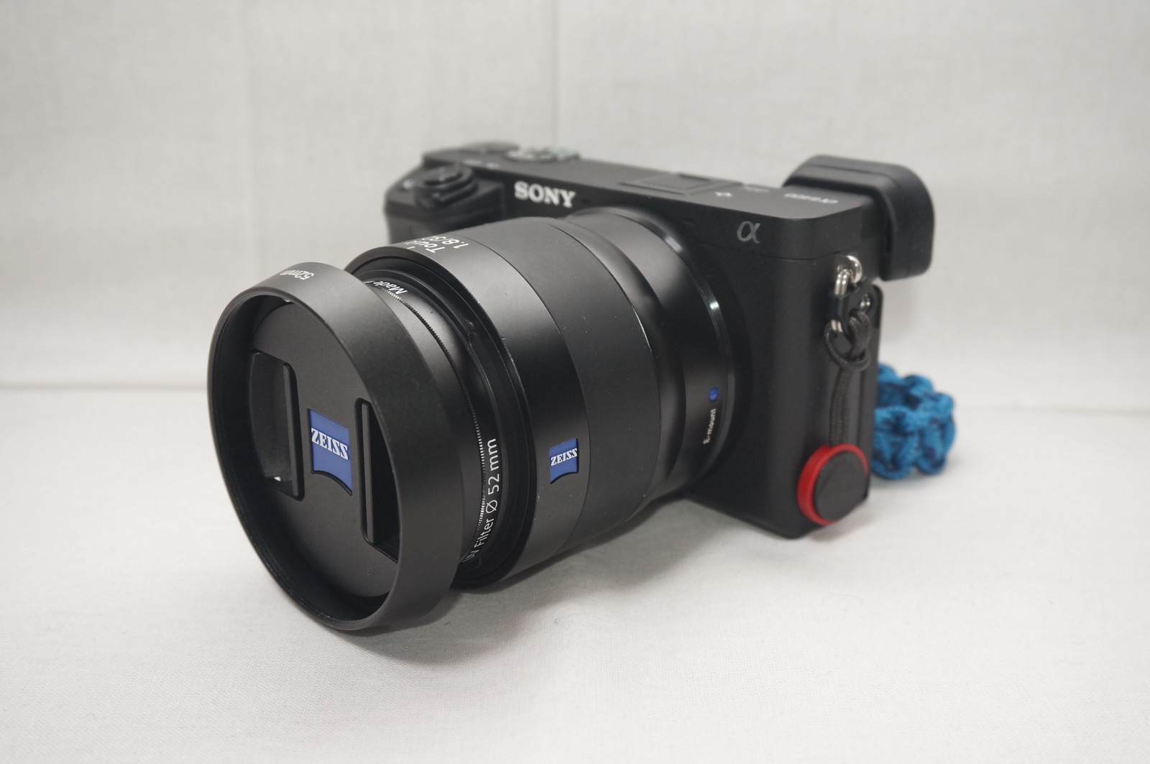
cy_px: 382
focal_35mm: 36
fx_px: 1149
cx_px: 575
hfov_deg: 53.2
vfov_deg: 36.8
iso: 800
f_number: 5.6
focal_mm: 24
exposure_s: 1/60
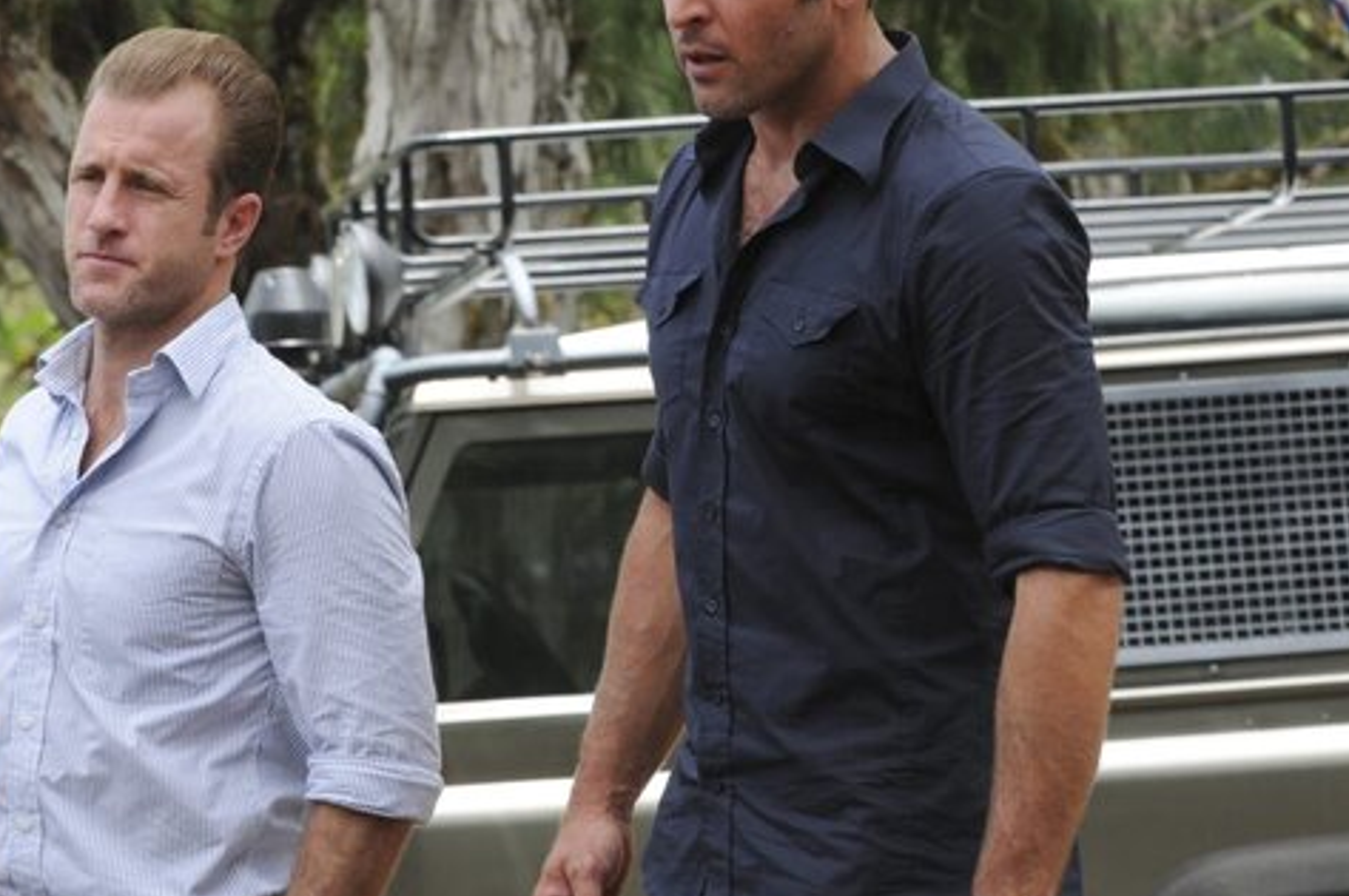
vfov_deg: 5.3
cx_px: 379
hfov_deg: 8.0
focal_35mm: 258
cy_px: 468
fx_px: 9658
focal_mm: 102
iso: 400
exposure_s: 1/250
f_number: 7.1
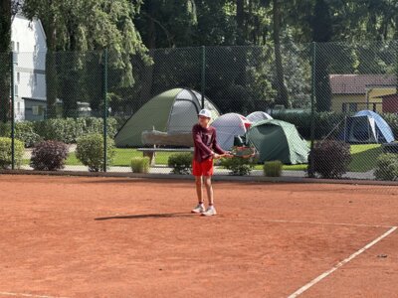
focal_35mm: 77
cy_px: 149
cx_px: 199
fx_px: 885
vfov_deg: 19.1
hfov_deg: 25.3
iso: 32
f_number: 2.8
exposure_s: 1/308
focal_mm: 9
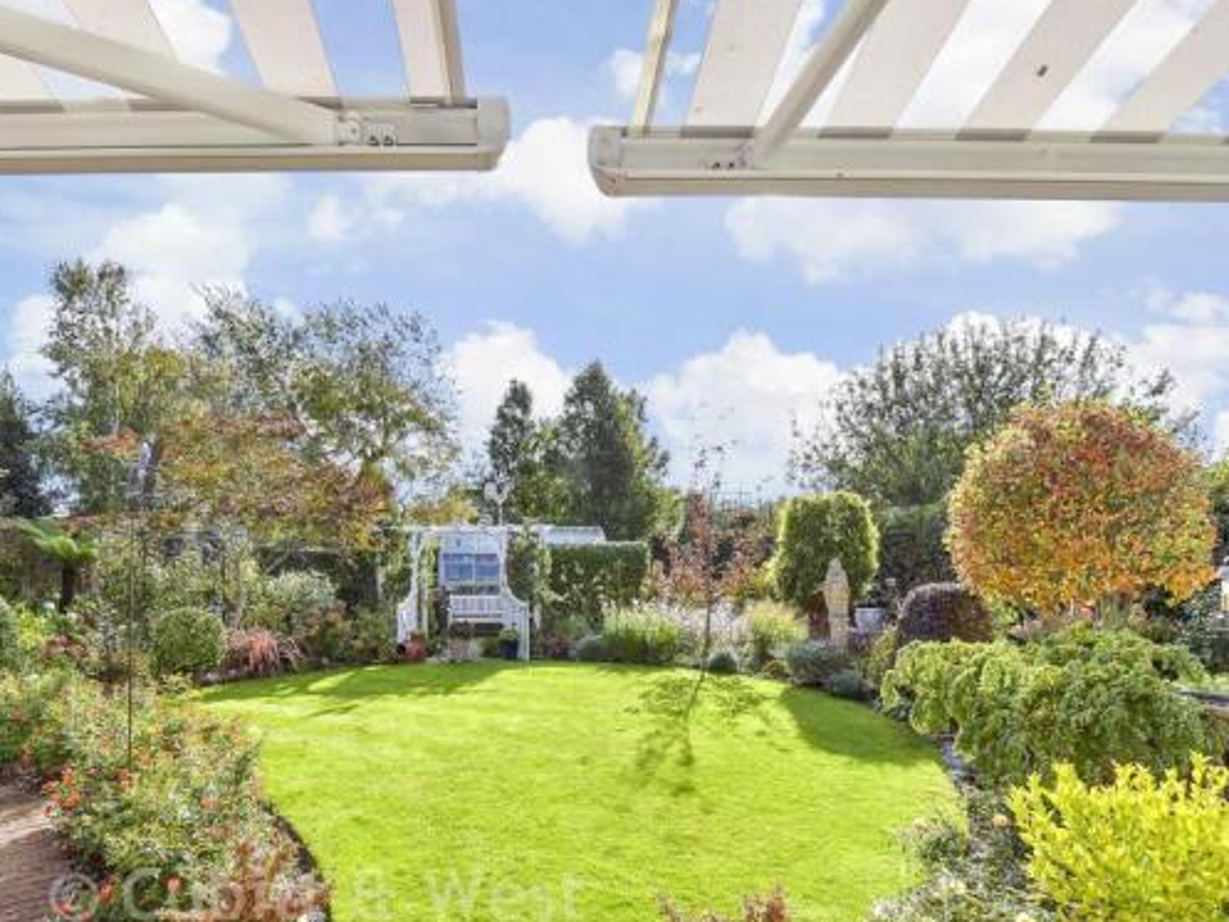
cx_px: 575
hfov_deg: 84.5
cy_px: 525
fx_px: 675
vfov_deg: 68.4
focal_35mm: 19
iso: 500
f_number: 9
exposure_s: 1/500
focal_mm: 10
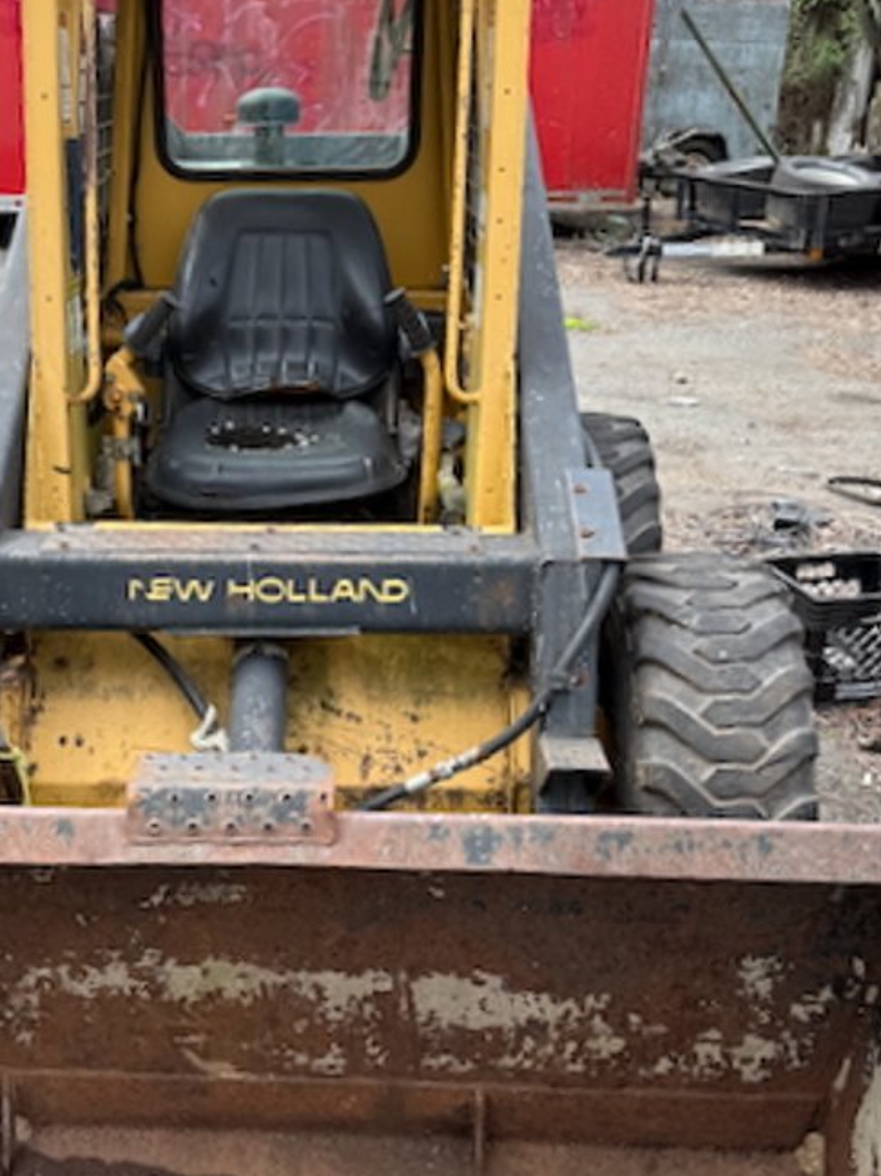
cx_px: 249
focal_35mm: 42
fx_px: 1427
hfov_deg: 33.8
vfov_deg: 44.4
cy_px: 749
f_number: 1.78
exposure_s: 1/735
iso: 80
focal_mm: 6.76
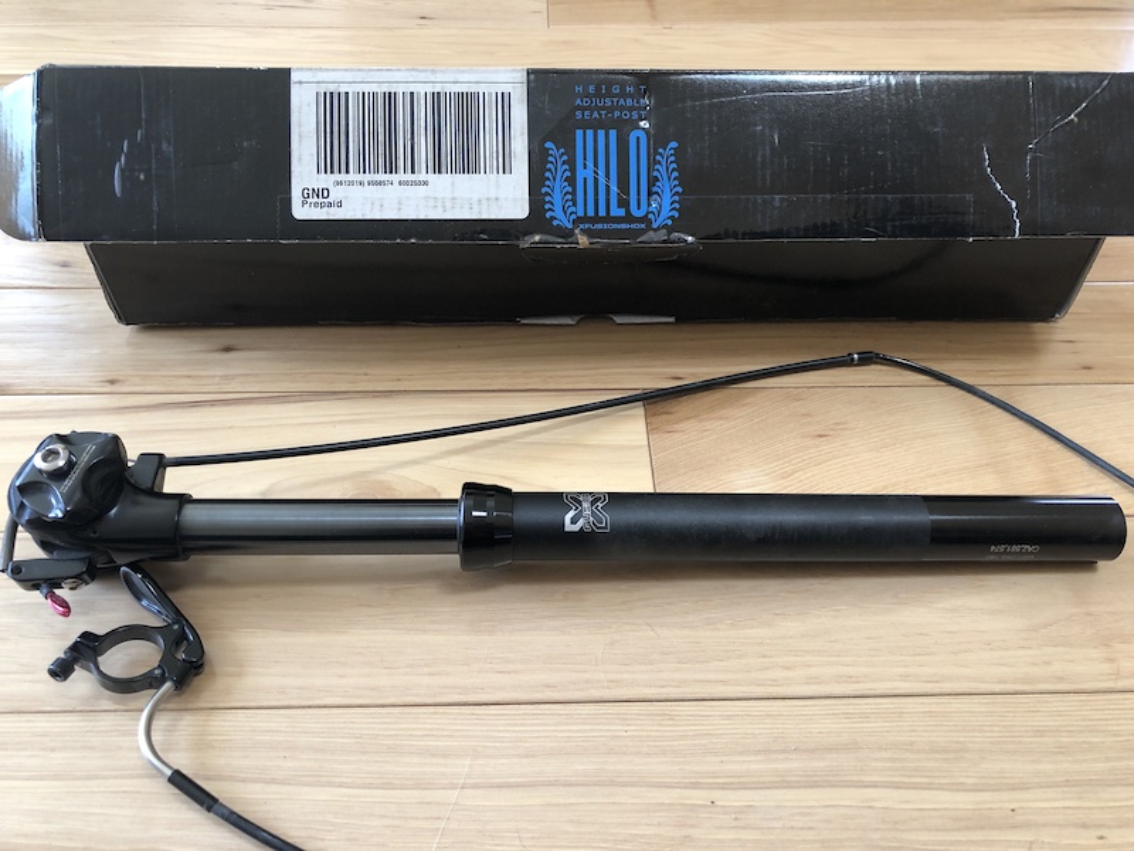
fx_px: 917
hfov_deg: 63.4
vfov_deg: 49.7
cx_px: 567
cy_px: 426
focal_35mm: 28
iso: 40
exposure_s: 1/30
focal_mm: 4
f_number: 1.8
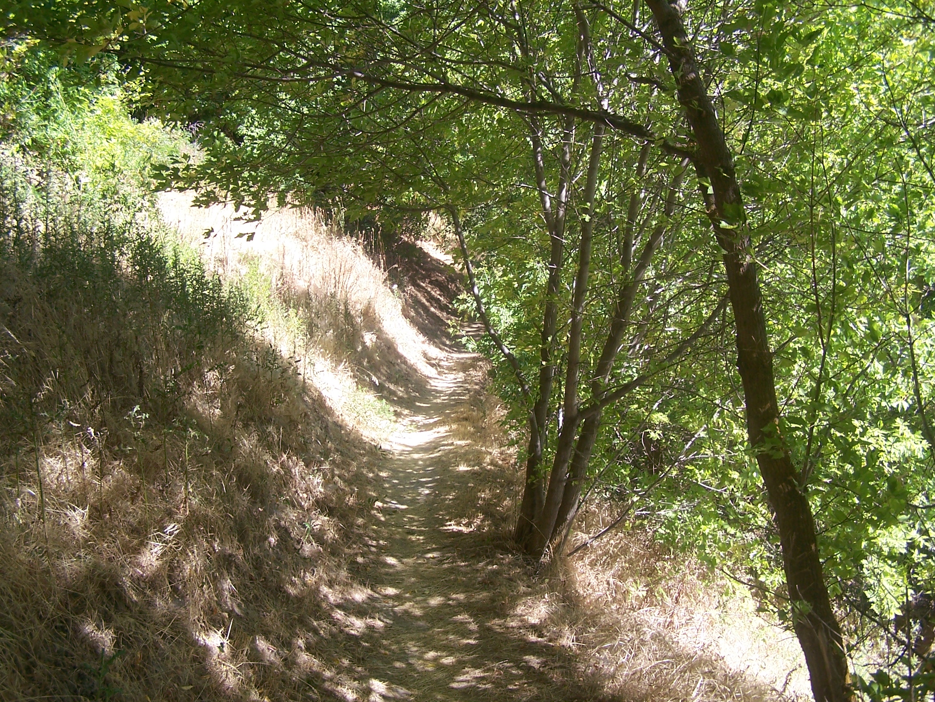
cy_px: 351
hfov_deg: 49.0
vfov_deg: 37.7
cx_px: 468
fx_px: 1026
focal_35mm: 38
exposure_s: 1/250
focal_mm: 6.3
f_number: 2.8
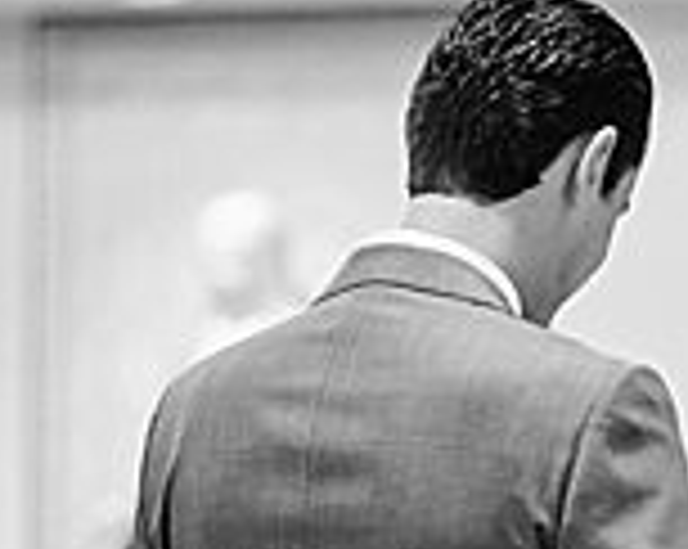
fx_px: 9965
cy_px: 731
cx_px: 639
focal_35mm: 490
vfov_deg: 3.1
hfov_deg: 4.0
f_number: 1.8
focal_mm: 85
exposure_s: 1/160
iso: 1000
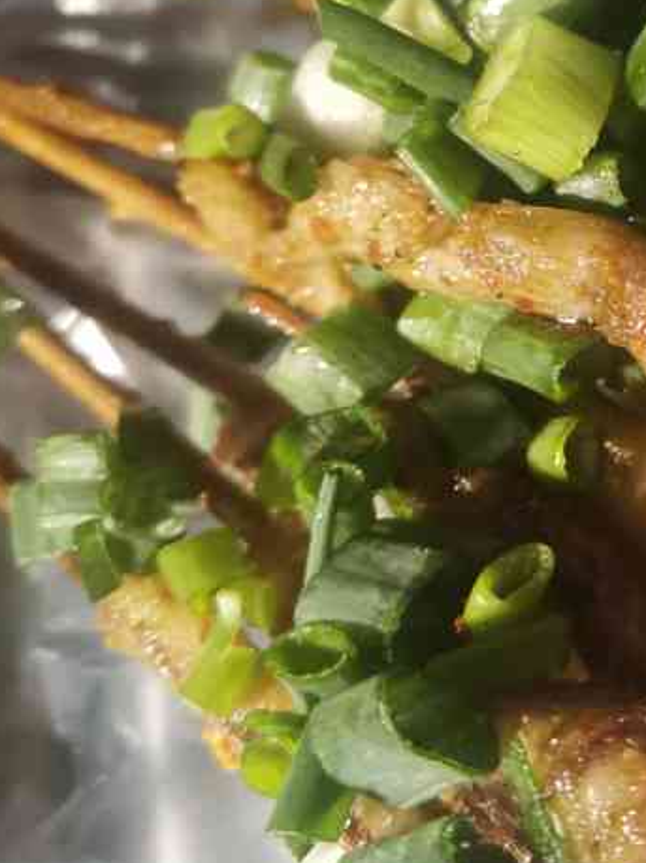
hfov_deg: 26.0
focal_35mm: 53
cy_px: 261
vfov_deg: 35.7
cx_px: 650
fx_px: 1320
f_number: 1.8
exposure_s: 1/22.5
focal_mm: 4.75
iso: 500
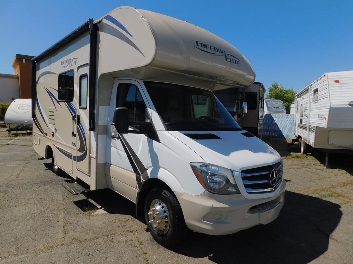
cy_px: 132
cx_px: 176
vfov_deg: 58.9
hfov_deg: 73.9
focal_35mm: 23
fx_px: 235
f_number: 6
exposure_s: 1/800
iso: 125
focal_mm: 4
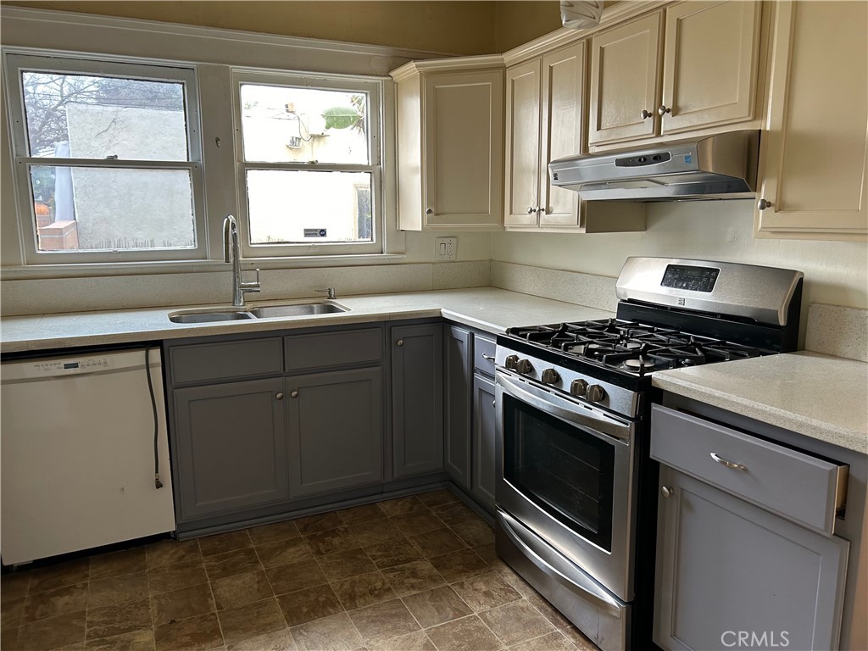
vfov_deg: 53.1
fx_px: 652
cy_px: 326
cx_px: 434
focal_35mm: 26
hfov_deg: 67.3
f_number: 1.5
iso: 100
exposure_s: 1/121
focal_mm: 5.7
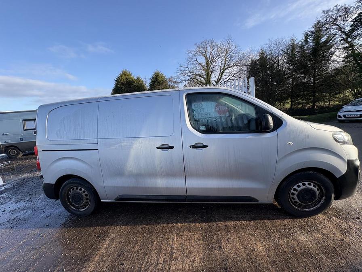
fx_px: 146
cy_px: 136
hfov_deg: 102.1
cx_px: 181
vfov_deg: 85.7
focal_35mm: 14
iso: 40
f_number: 2.2
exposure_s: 1/467
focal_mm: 2.22
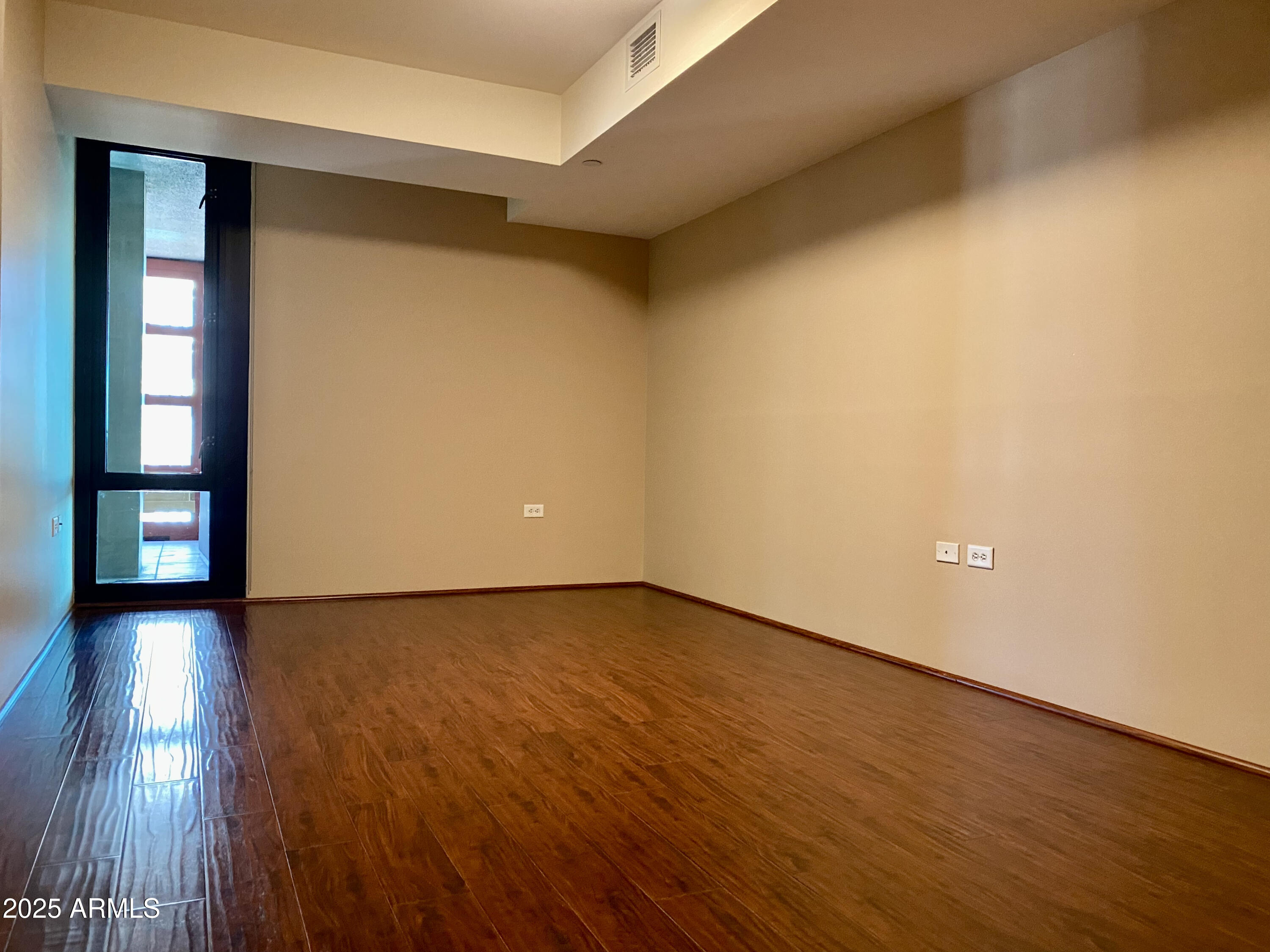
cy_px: 476
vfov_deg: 53.1
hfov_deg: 67.3
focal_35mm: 26
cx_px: 635
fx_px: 954
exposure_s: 1/40
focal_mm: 4.25
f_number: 1.8
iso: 320
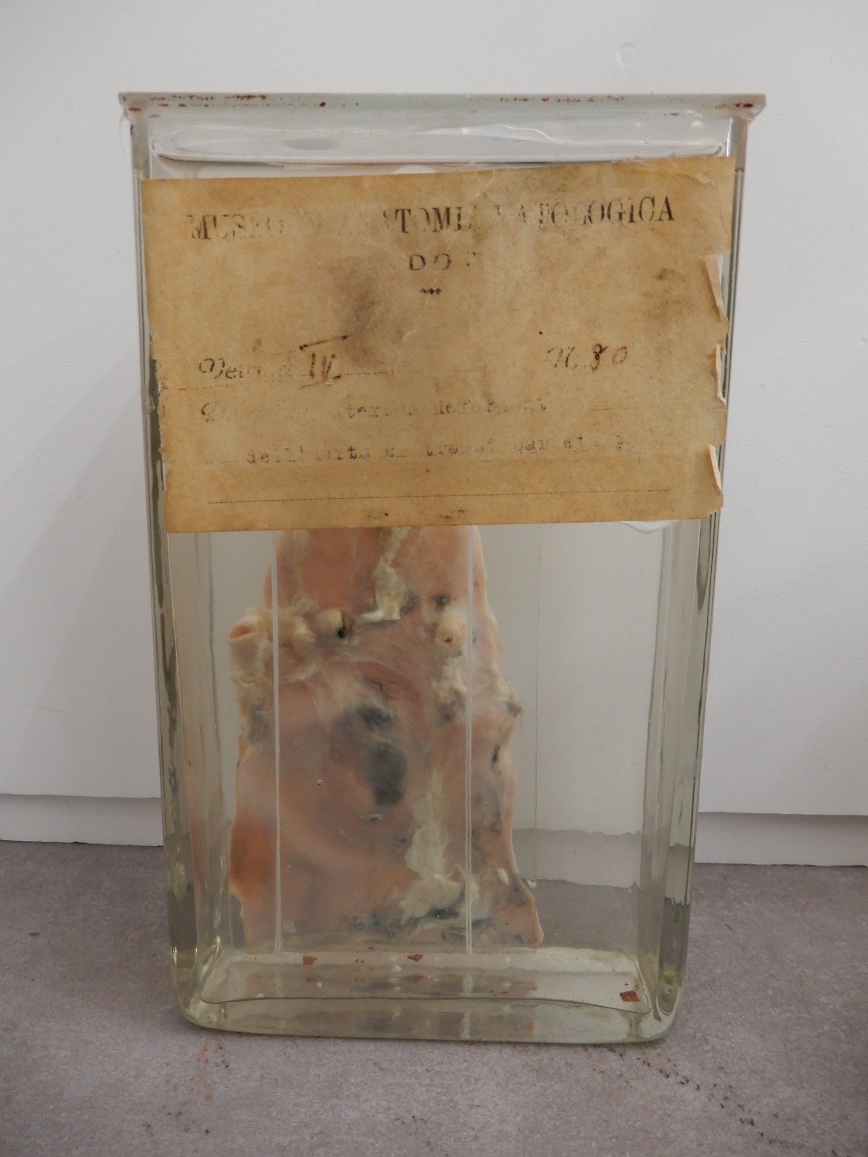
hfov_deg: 56.8
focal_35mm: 24
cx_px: 434
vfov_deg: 71.6
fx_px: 802
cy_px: 578
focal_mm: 4.3
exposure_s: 1/30
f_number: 3.4
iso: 200
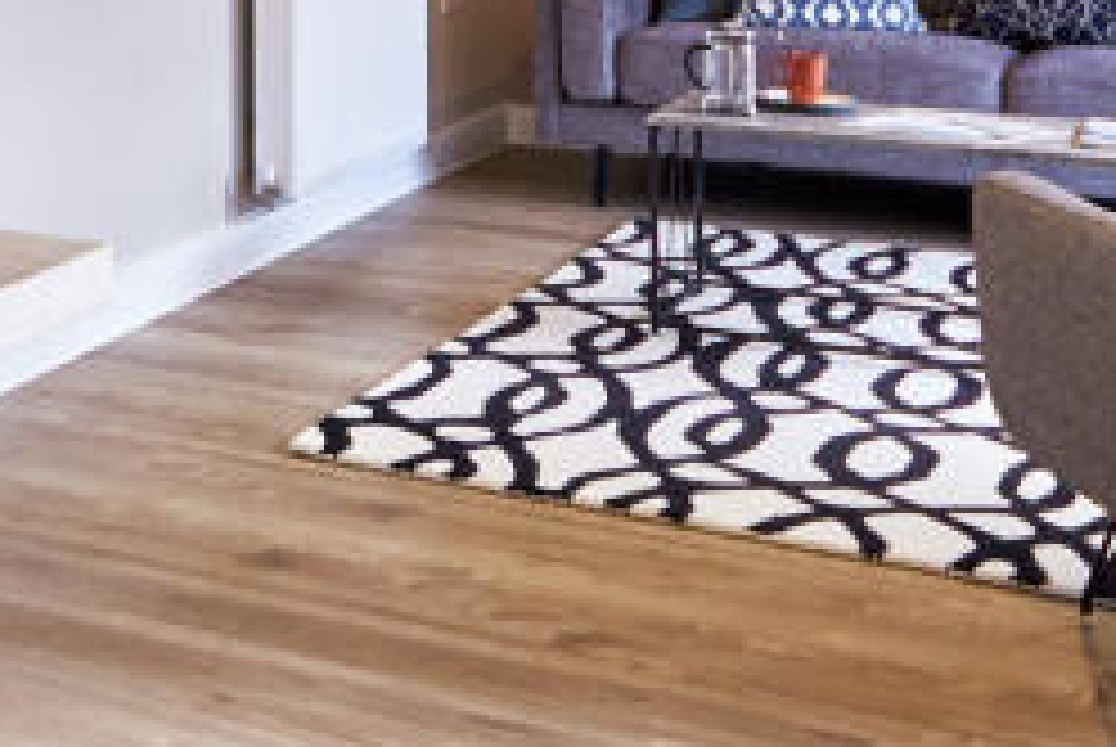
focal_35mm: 68
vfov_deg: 18.7
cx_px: -230
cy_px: -214
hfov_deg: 26.3
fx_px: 2112
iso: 200
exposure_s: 1/15
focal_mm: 11
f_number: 7.1
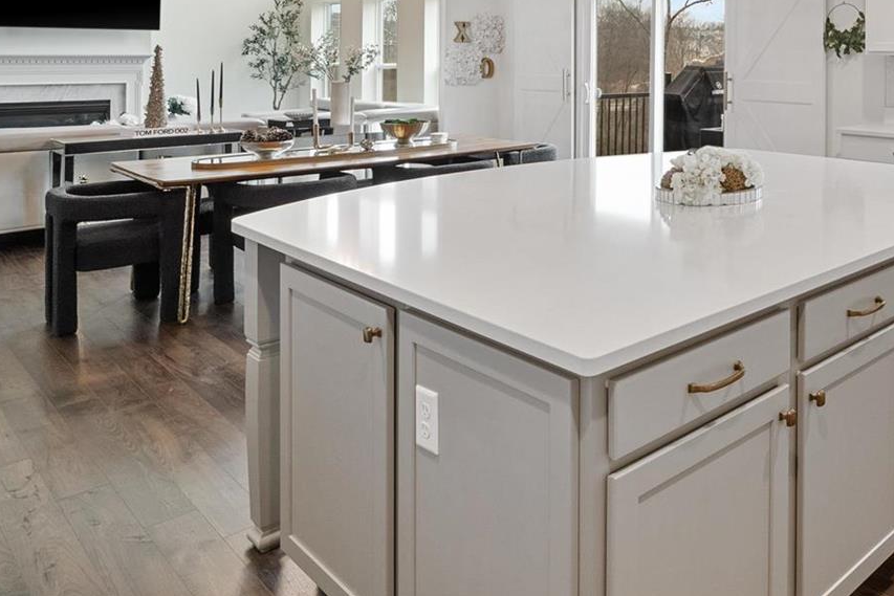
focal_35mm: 30
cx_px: 761
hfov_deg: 55.7
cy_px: 60
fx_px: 745
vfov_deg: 40.3
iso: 400
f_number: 8
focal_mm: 8
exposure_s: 1/4
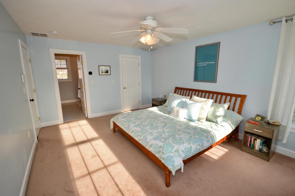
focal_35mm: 18
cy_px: 98
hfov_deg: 90.0
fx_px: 147
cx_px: 148
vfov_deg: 67.3
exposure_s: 1/125
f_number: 5.6
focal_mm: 12
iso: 200
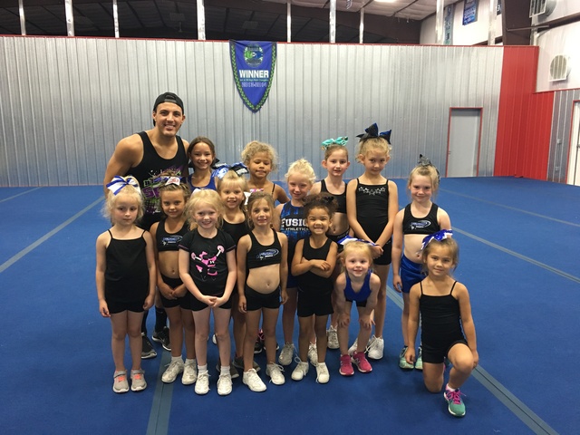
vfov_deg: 48.2
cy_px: 218
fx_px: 486
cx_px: 290
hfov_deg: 61.7
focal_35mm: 29
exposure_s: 1/30
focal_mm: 4.15
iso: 125
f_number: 2.2
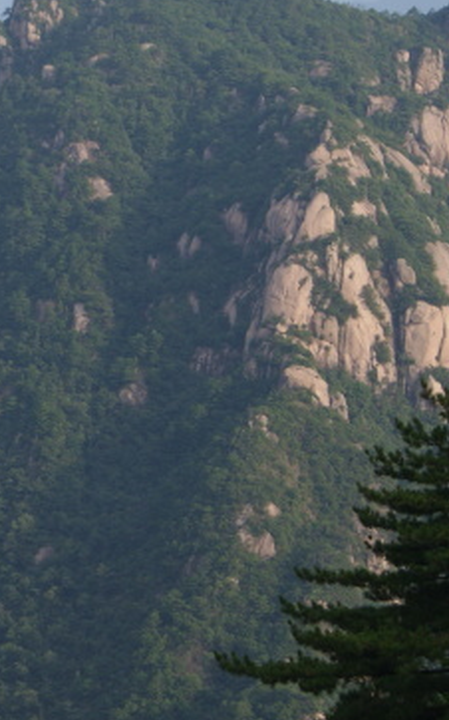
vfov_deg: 8.8
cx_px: -234
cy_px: 315
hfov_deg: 5.5
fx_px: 4652
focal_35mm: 237
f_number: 7.1
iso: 100
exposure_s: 1/125
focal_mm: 55
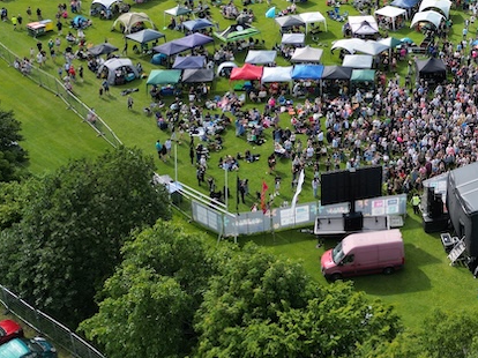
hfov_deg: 31.4
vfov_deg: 24.1
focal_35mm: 58
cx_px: 448
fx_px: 800
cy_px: 0
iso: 120
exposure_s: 1/2000
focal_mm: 6.72
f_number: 1.7
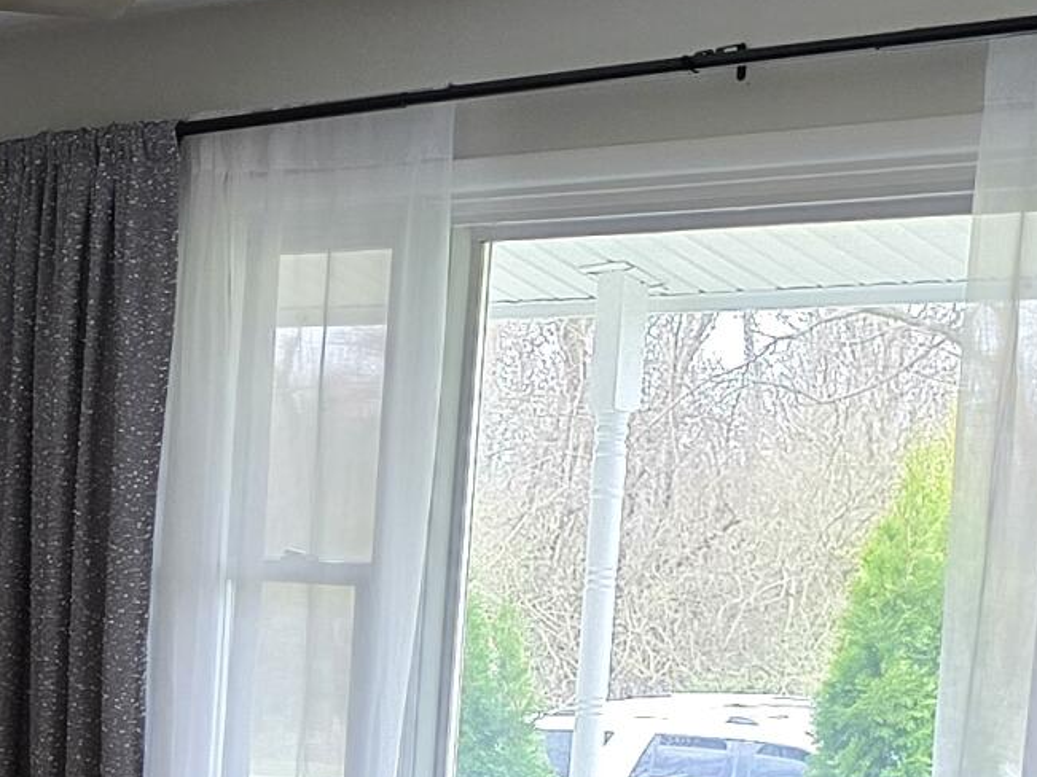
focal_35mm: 106
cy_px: 1033
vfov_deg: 13.4
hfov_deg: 17.2
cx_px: -401
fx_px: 3175
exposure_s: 1/120
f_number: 1.7
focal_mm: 6.3
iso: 125
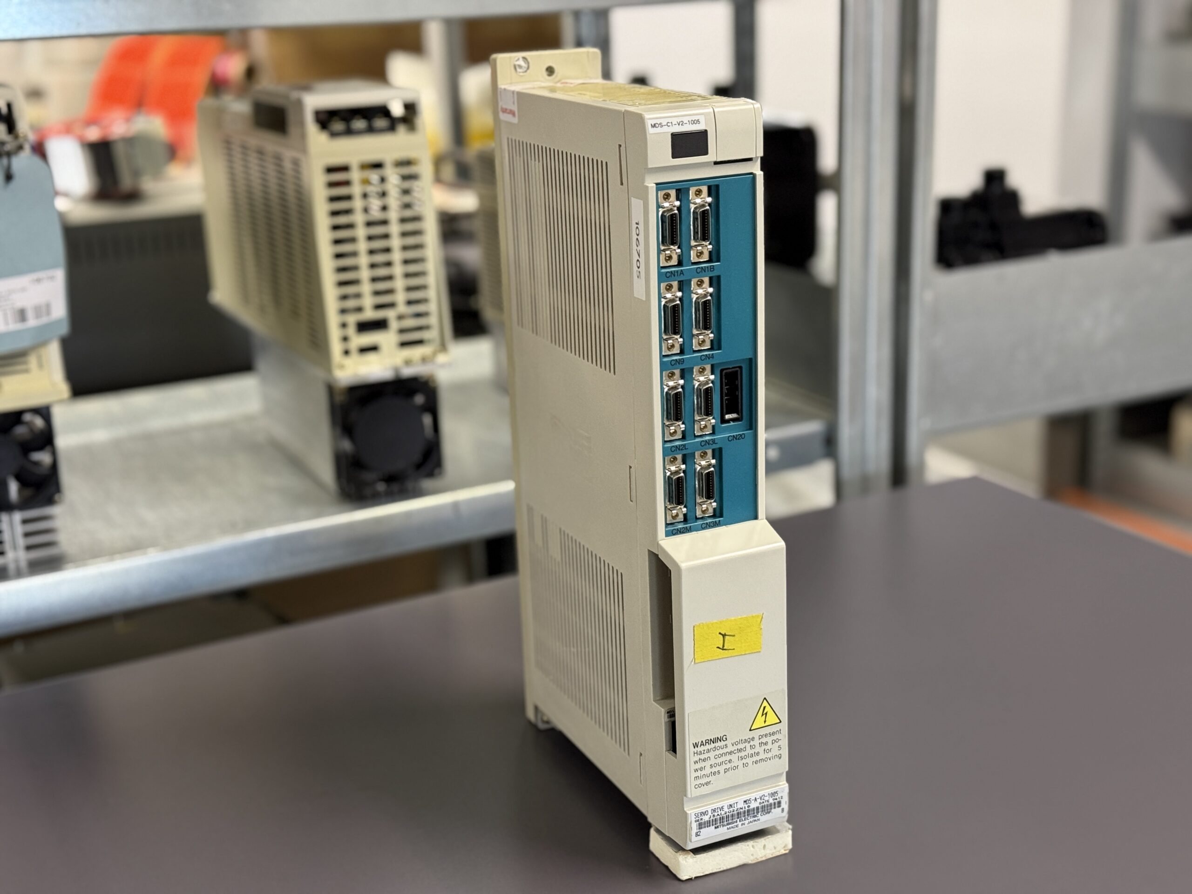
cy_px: 447
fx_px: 1653
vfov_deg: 30.3
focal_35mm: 48
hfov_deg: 39.7
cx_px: 596
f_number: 1.78
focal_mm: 6.76
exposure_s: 1/50
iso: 250
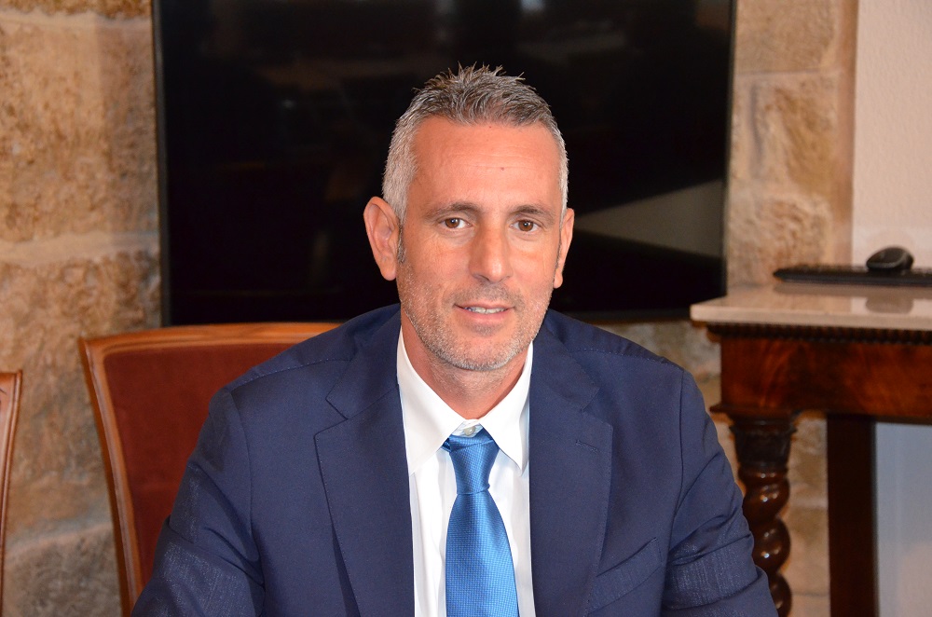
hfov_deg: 23.4
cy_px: 308
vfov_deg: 15.6
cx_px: 466
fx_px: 2247
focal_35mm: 87
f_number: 5
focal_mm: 58
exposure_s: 1/60
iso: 3200
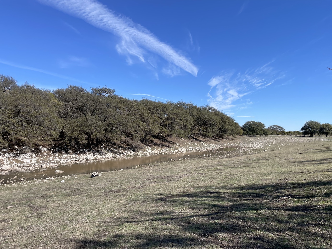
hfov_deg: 65.3
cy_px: 128
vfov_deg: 51.3
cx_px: 169
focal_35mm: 27
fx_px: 259
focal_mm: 4.2
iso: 32
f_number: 1.6
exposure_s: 1/3125
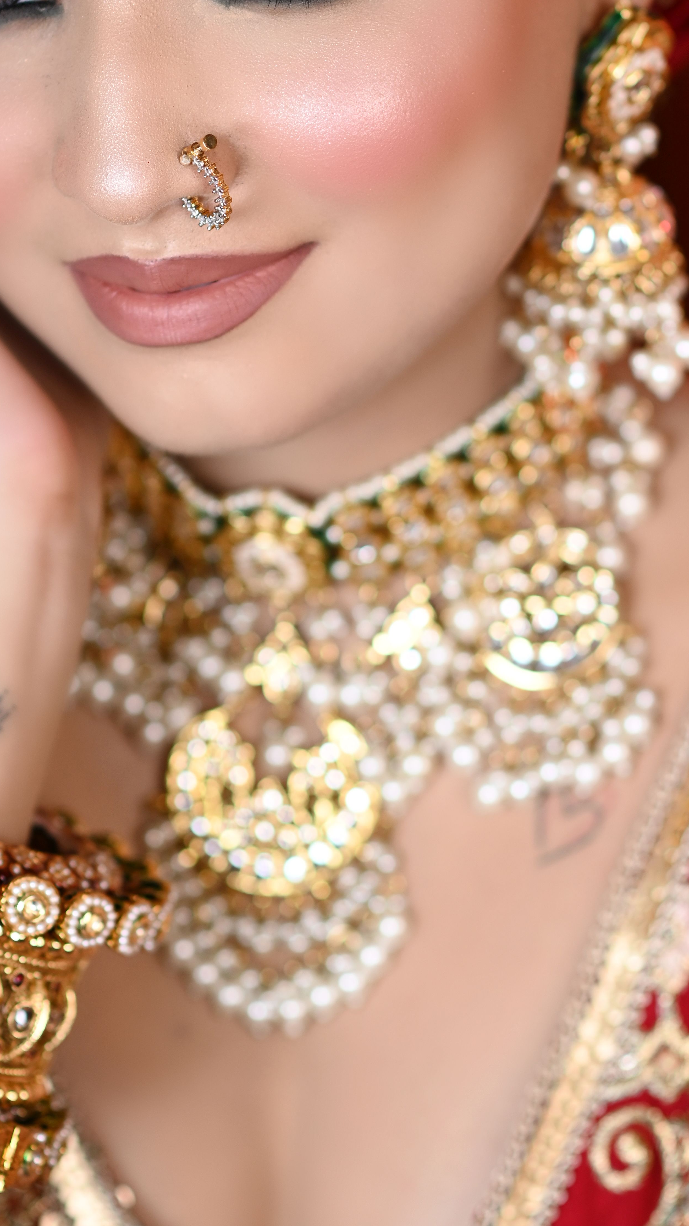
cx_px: 247
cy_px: 364
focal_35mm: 165
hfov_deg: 7.4
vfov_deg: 13.0
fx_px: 5359
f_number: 2.5
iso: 200
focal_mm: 85
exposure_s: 1/200
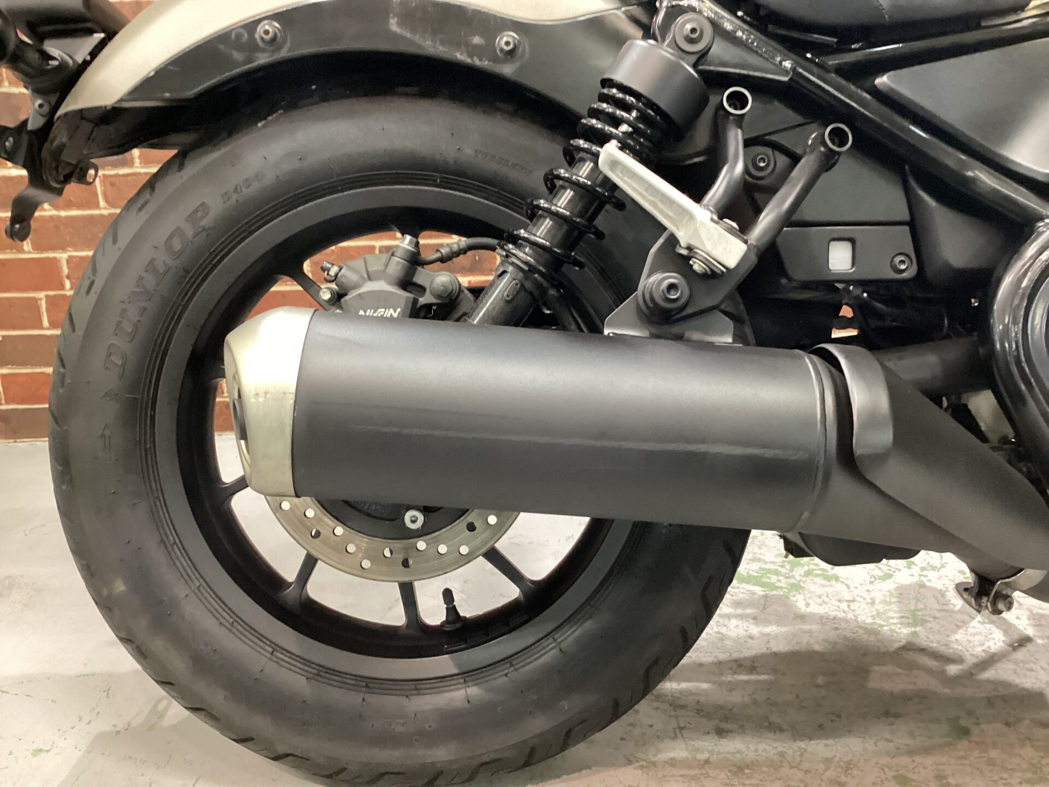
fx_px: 939
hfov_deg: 58.4
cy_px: 394
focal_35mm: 31
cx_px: 524
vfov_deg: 45.4
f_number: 2.4
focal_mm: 3.3
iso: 320
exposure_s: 1/30
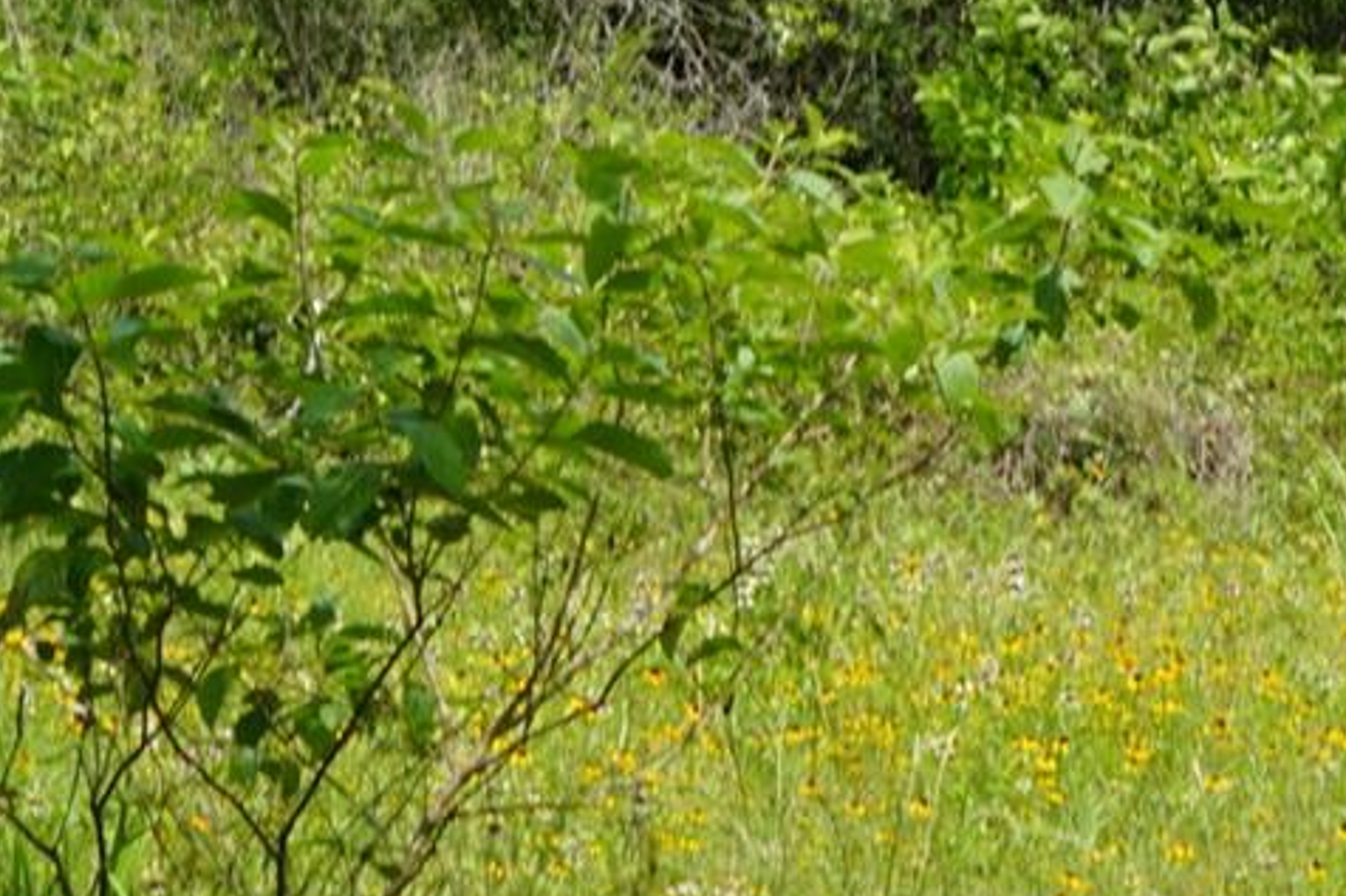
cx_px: 2019
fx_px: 12072
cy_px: -349
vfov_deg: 4.2
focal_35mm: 323
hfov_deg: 6.3
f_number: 10
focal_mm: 50
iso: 100
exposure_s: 1/100
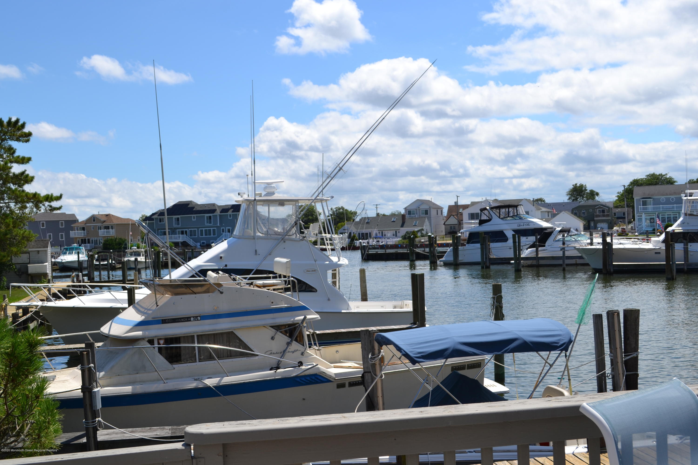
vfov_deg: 30.8
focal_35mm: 44
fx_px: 843
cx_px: 349
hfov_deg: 45.0
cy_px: 232
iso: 100
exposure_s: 1/320
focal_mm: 29
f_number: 9
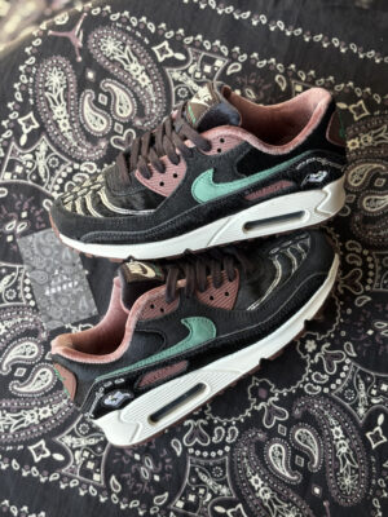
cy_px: 258
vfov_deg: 36.8
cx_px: 194
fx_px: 777
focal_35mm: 52
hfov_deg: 28.0
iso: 32
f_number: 1.6
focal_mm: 5.96
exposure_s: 1/128
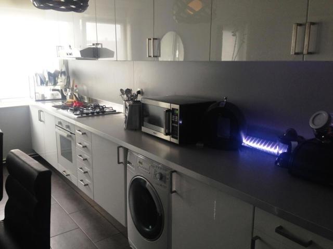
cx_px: 166
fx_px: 317
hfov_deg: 55.4
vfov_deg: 42.9
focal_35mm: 33
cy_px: 124
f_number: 2.4
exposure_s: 1/20
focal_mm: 4.12
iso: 64
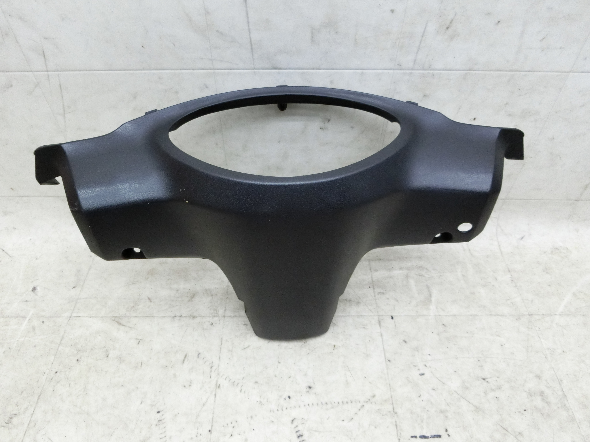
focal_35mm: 25
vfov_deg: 54.9
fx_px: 426
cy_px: 221
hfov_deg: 69.4
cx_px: 295
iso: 640
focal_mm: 4.5
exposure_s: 1/250
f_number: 3.5
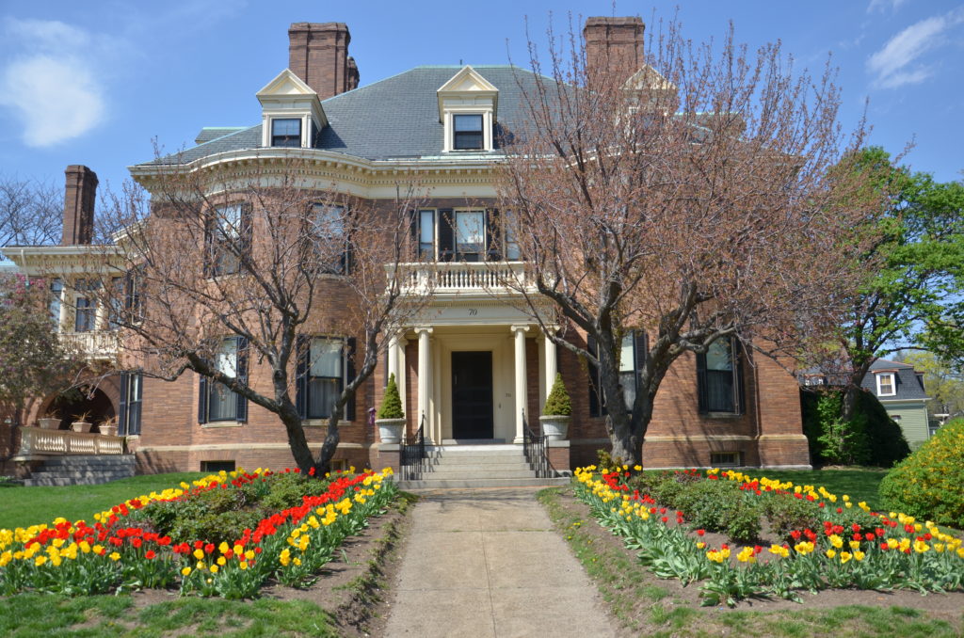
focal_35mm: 33
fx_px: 882
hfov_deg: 57.3
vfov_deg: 39.8
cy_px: 319
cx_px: 482
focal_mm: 22
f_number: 5.6
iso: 280
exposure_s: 1/1250
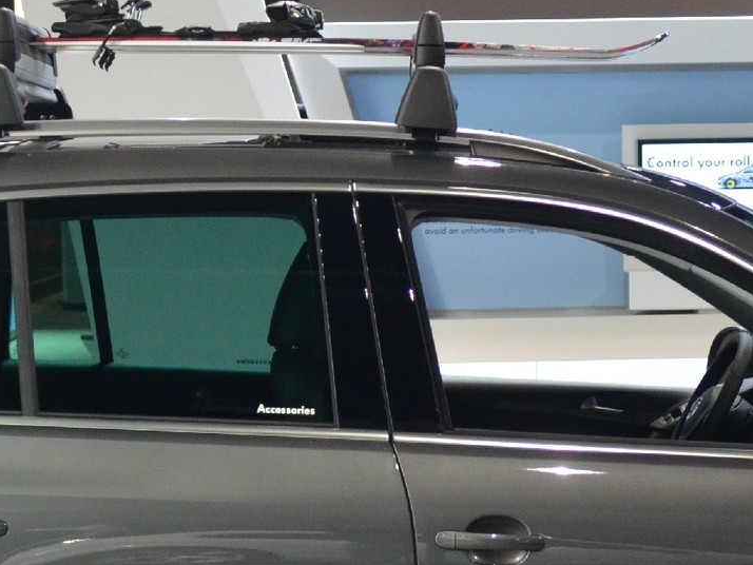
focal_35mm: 131
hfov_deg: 15.0
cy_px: 462
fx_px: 2851
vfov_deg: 11.3
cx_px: 487
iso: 1600
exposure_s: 1/50
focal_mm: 26
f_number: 2.8
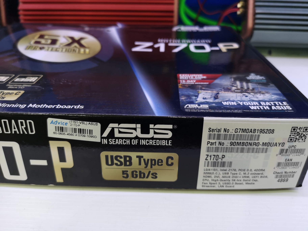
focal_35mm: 27
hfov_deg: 65.3
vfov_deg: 51.4
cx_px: 154
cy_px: 116
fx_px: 240
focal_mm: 3.95
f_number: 1.8
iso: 125
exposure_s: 1/50
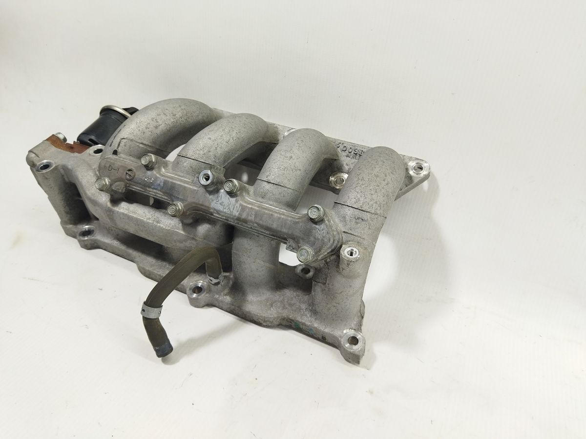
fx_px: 457
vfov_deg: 51.4
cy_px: 220
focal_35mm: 27
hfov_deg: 65.3
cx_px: 293
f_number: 1.79
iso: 128
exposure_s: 1/100
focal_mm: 4.71
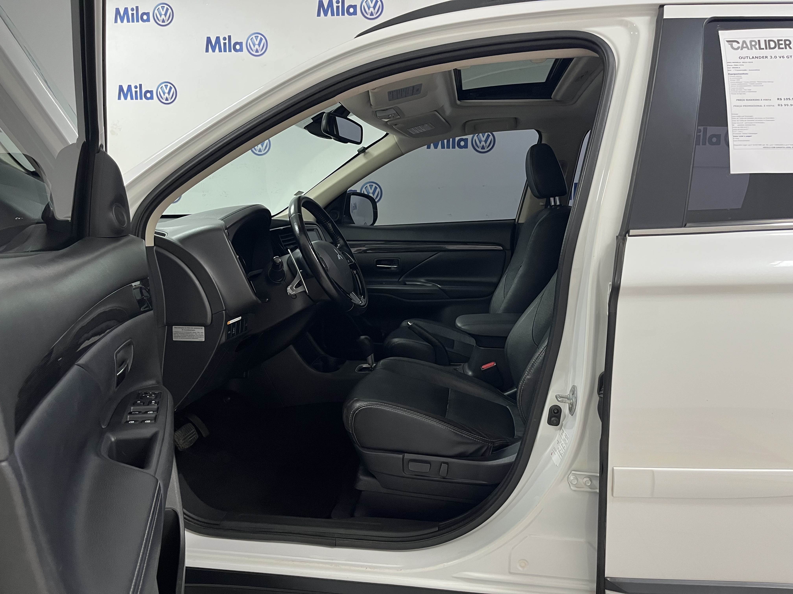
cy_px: 297
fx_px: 596
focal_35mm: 26
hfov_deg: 67.3
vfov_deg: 53.1
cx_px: 396
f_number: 1.6
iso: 320
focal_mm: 5.1
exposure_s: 1/60
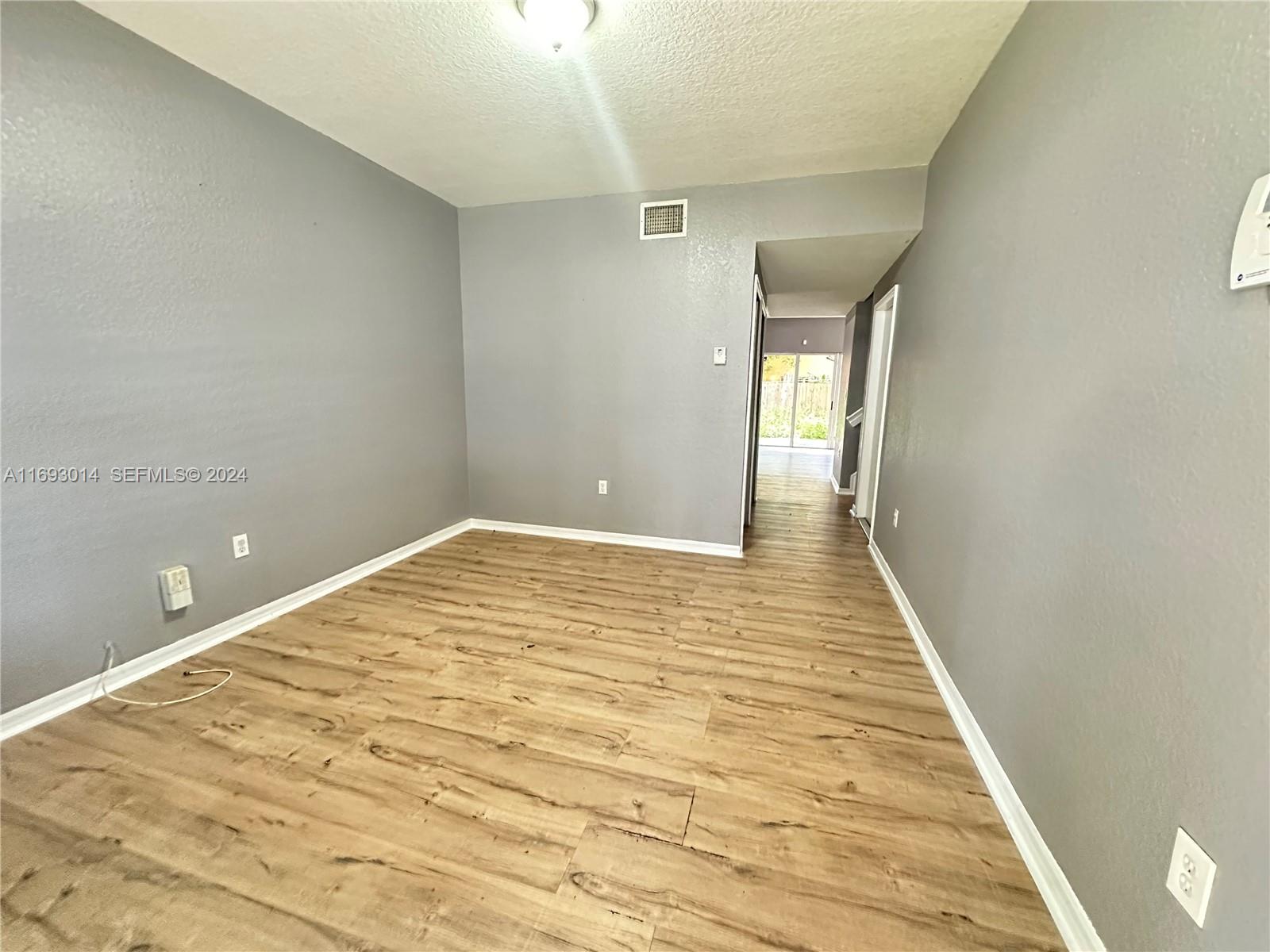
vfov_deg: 85.7
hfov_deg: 102.1
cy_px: 476
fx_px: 514
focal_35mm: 14
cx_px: 635
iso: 1000
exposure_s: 1/40
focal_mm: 2.22
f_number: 2.2
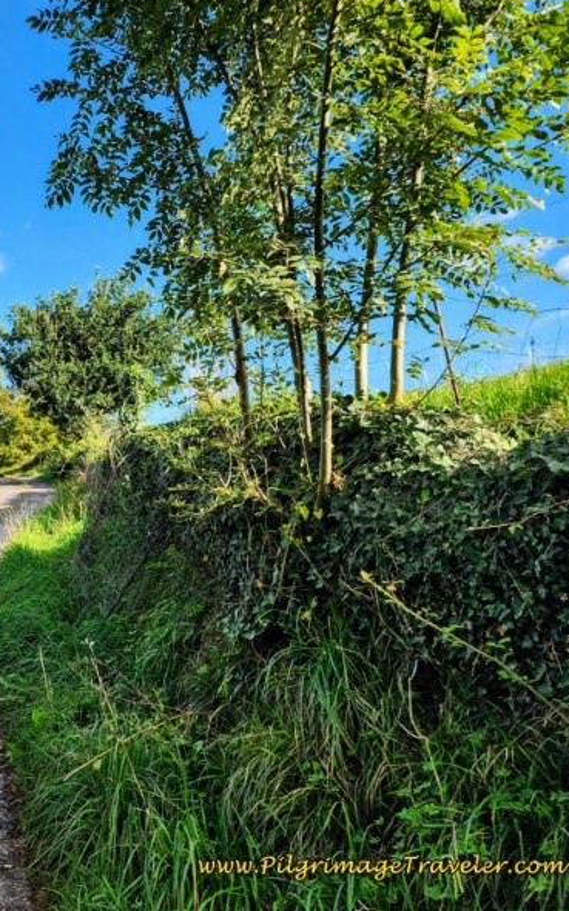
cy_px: 452
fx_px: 819
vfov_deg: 58.2
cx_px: 12
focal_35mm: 33
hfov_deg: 35.1
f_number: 1.8
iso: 12
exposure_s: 1/408
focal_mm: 6.4
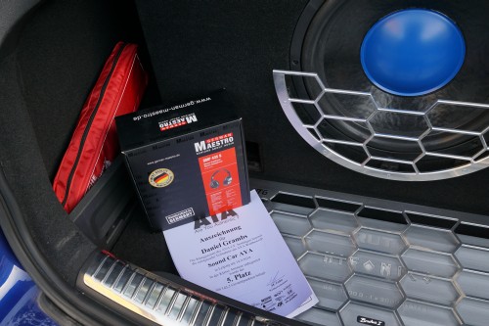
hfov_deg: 61.9
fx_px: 407
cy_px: 163
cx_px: 244
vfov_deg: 43.6
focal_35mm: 30
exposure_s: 1/25
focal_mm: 20
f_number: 8
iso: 200
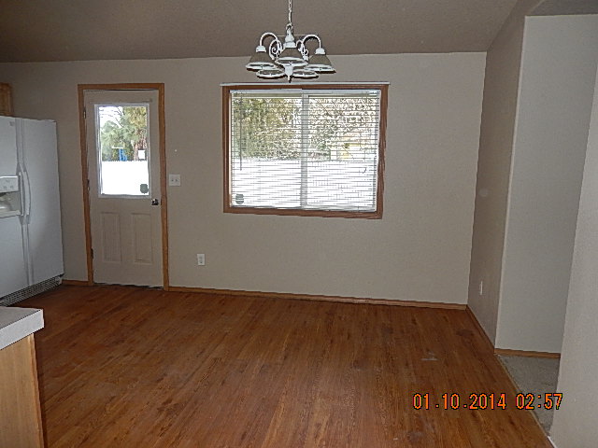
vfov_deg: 54.9
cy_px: 224
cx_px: 299
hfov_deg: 69.4
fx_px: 432
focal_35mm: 25
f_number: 3.4
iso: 200
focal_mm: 4.5
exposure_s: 1/30
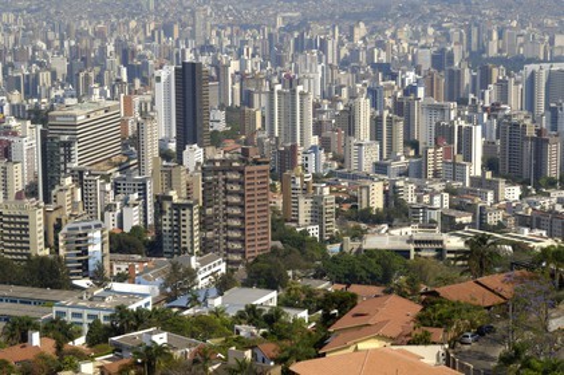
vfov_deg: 15.2
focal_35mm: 90
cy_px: 188
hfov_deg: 22.6
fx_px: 1409
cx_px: 282
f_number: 9
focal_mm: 60
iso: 100
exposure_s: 1/160
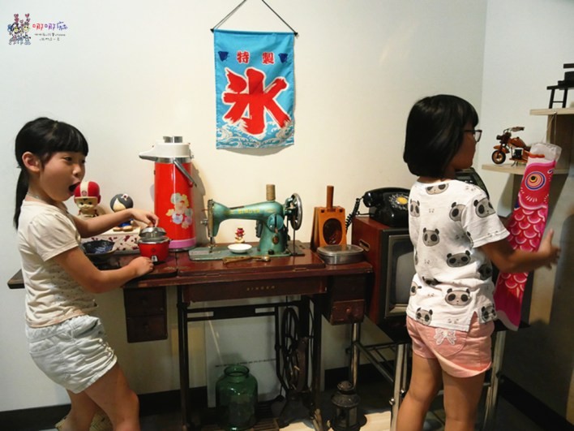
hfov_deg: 63.4
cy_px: 216
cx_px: 287
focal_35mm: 28
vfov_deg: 49.7
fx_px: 464
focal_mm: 14
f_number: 4.5
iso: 3200
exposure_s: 1/100
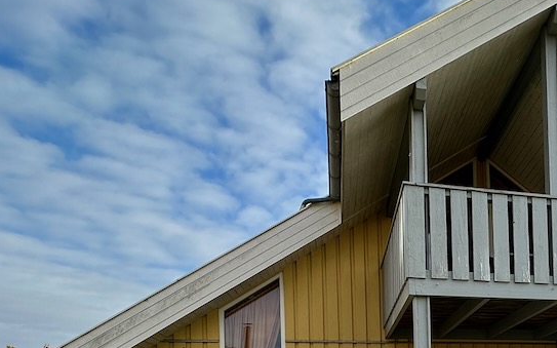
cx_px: 490
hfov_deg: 49.9
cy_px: 416
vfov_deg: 30.8
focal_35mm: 35
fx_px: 531
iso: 40
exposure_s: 1/673
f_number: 2.2
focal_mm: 2.22
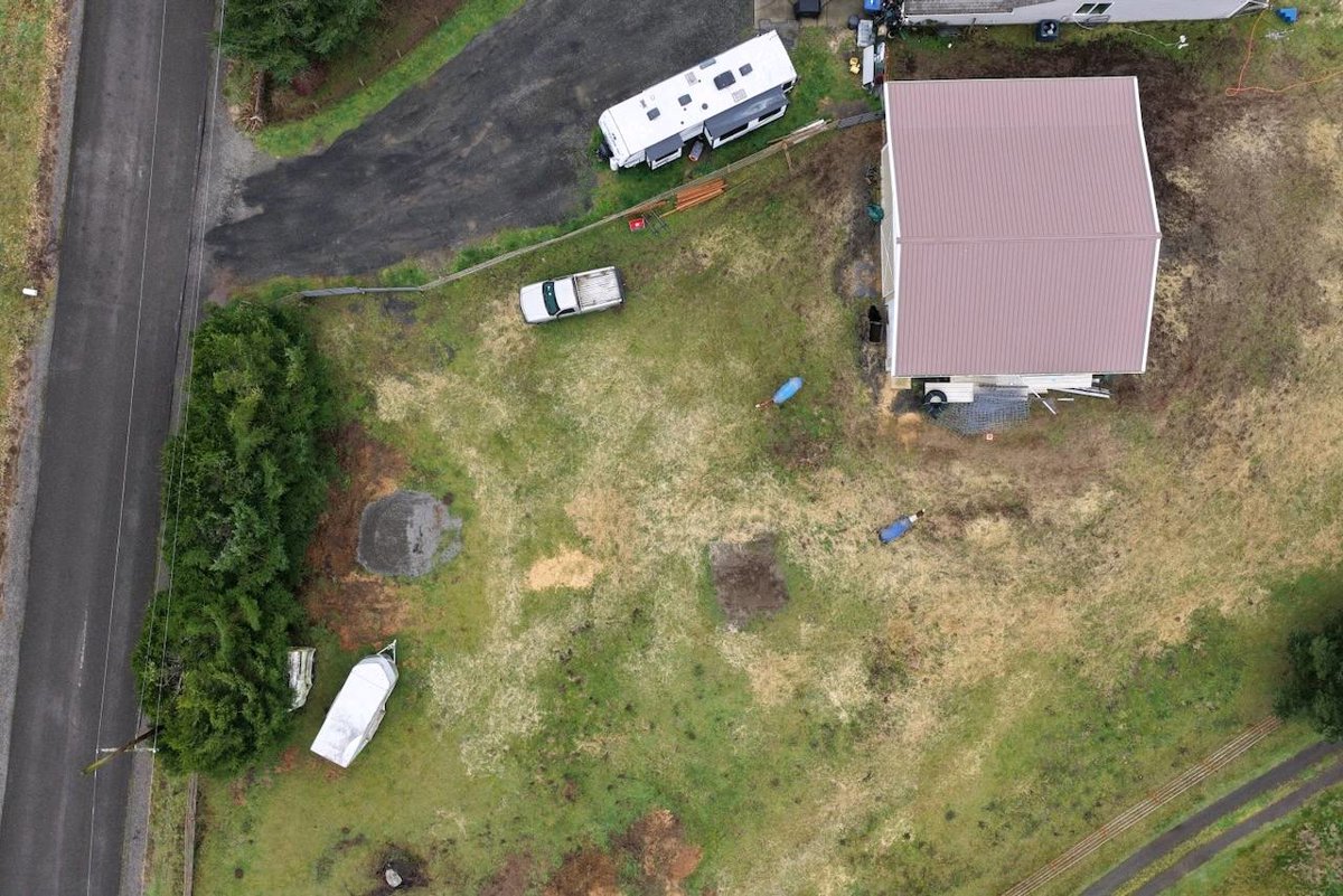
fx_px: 1045
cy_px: 448
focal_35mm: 28
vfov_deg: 46.4
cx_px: 672
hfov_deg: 65.5
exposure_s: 1/320
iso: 200
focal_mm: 14.45
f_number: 2.8
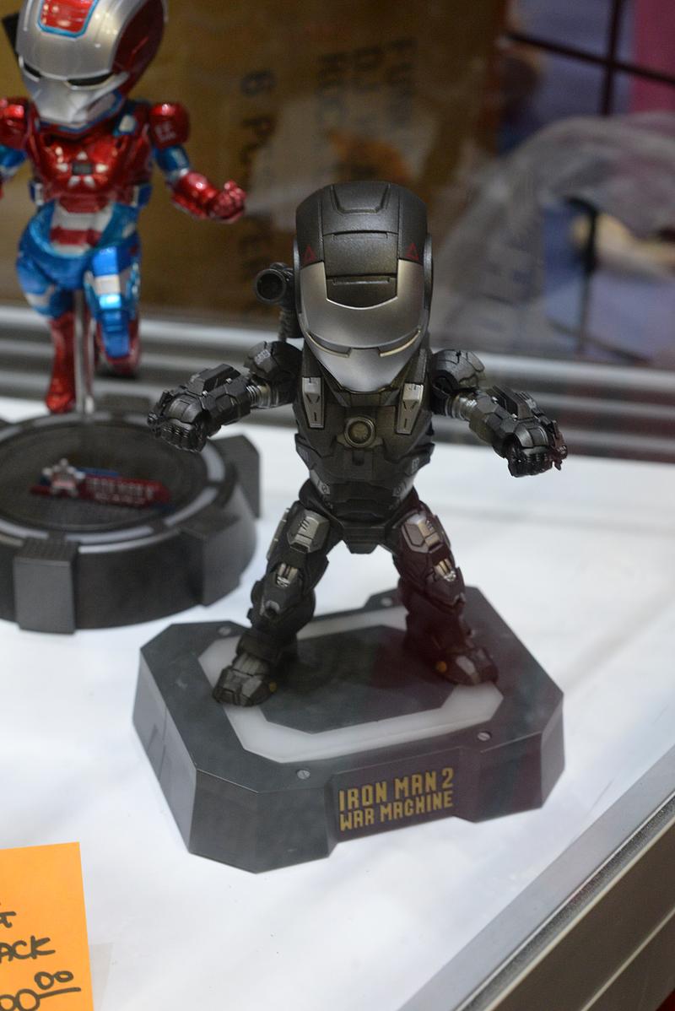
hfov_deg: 27.0
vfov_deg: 39.6
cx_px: 338
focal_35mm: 50
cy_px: 506
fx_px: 1405
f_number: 6.3
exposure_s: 1/100
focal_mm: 50
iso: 3200
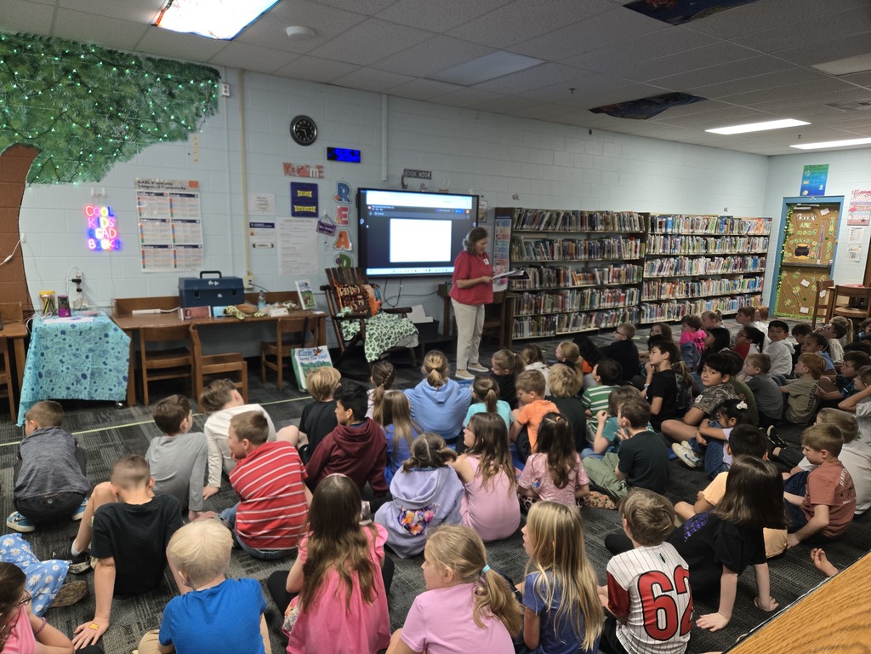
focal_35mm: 23
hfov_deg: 73.9
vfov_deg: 58.9
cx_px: 436
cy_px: 327
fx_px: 579
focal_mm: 5.4
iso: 250
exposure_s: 1/120
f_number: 1.8
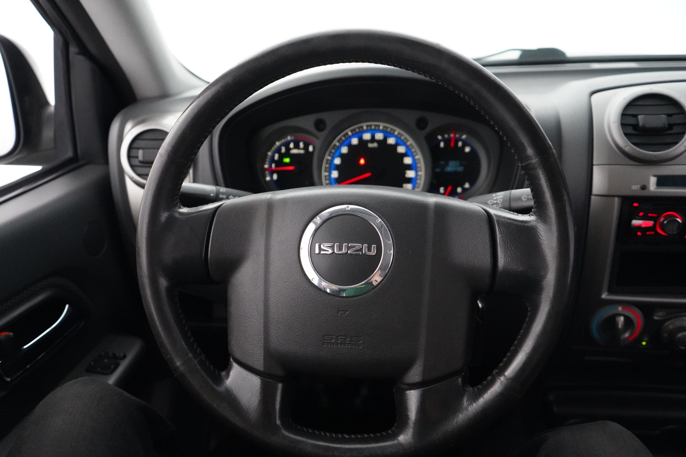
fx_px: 534
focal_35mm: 28
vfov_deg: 46.4
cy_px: 228
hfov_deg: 65.5
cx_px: 343
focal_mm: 28
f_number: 3.5
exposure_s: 1/80
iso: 12800
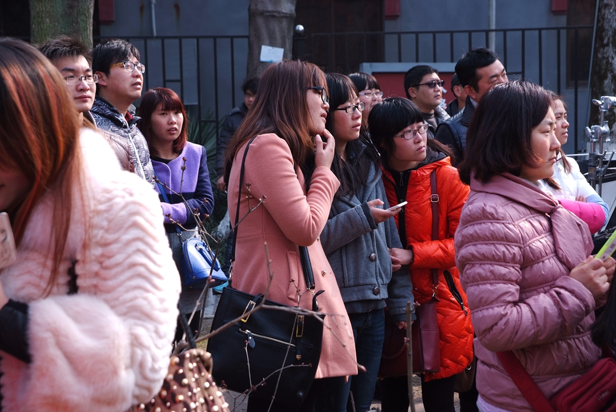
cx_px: 308
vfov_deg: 28.1
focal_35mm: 48
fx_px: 822
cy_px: 206
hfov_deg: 41.1
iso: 100
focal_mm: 32
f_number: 5.6
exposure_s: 1/125
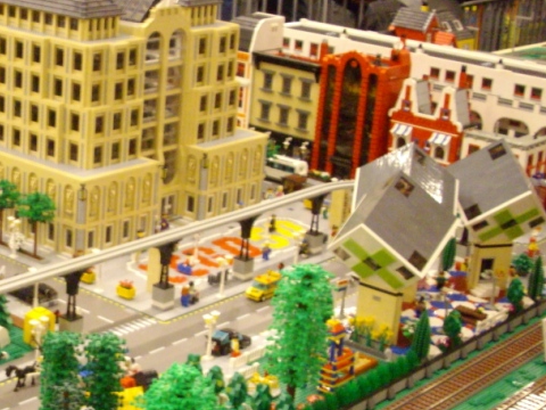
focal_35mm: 79
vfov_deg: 18.6
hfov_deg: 23.9
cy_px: 241
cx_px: 36
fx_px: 1246
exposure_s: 1/8
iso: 400
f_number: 2.8
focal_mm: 6.2
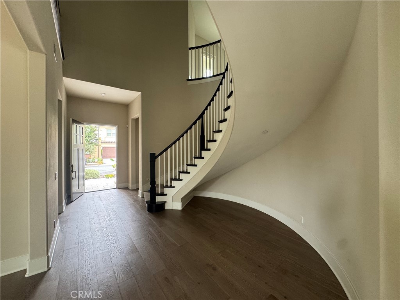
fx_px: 162
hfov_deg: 102.1
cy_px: 150
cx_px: 200
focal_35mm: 14
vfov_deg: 85.7
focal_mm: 2.22
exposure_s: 1/99
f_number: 2.2
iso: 160
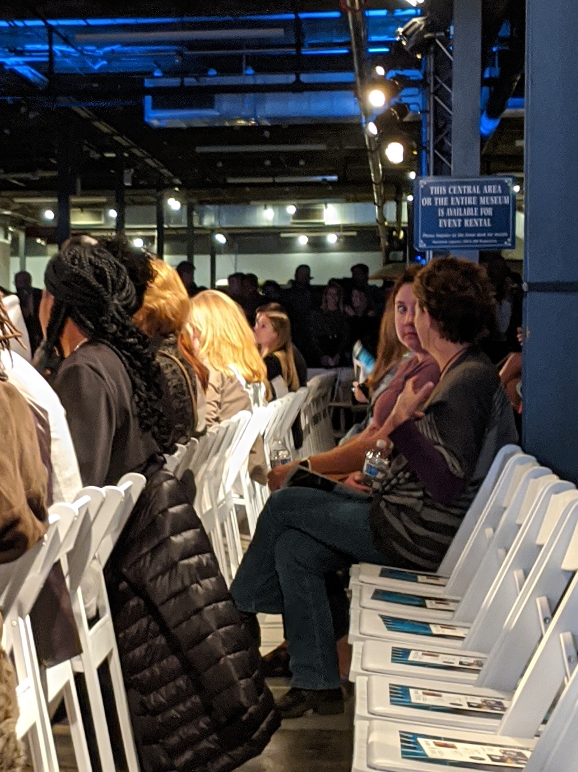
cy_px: 443
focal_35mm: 90
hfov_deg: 16.3
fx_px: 2004
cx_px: 159
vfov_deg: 21.8
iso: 394
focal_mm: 4.44
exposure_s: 1/60
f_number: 1.8
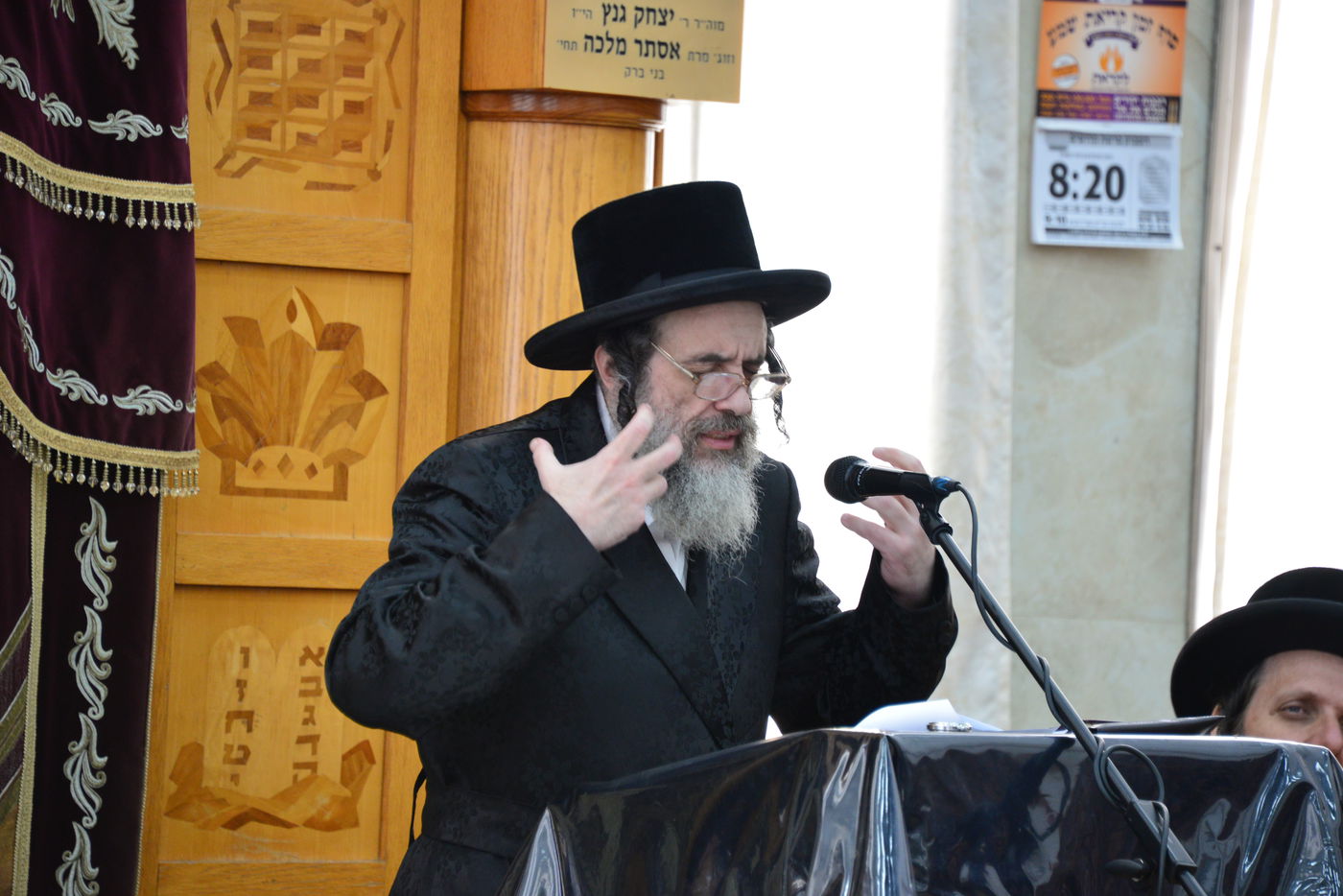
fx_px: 11193
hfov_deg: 6.9
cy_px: 448
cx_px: 672
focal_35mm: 300
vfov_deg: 4.6
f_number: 6.3
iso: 2000
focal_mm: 300
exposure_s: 1/100
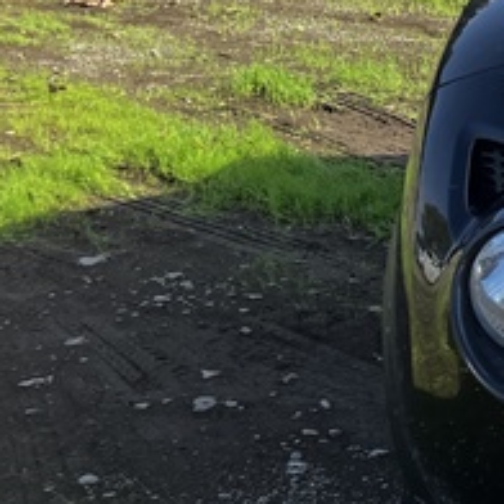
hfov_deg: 14.3
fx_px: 1664
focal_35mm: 101
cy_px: 62
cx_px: 1023
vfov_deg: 17.0
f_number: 1.8
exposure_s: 1/899
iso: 32
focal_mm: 3.99
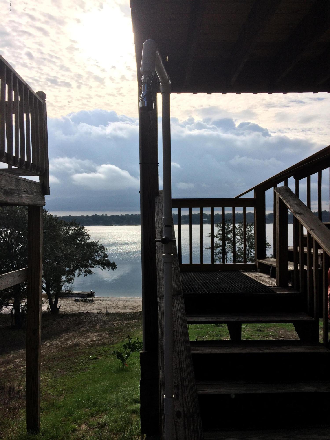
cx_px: 165
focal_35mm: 29
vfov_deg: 61.7
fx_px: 369
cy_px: 220
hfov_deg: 48.2
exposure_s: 1/5128
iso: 32
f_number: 2.2
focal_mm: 4.15
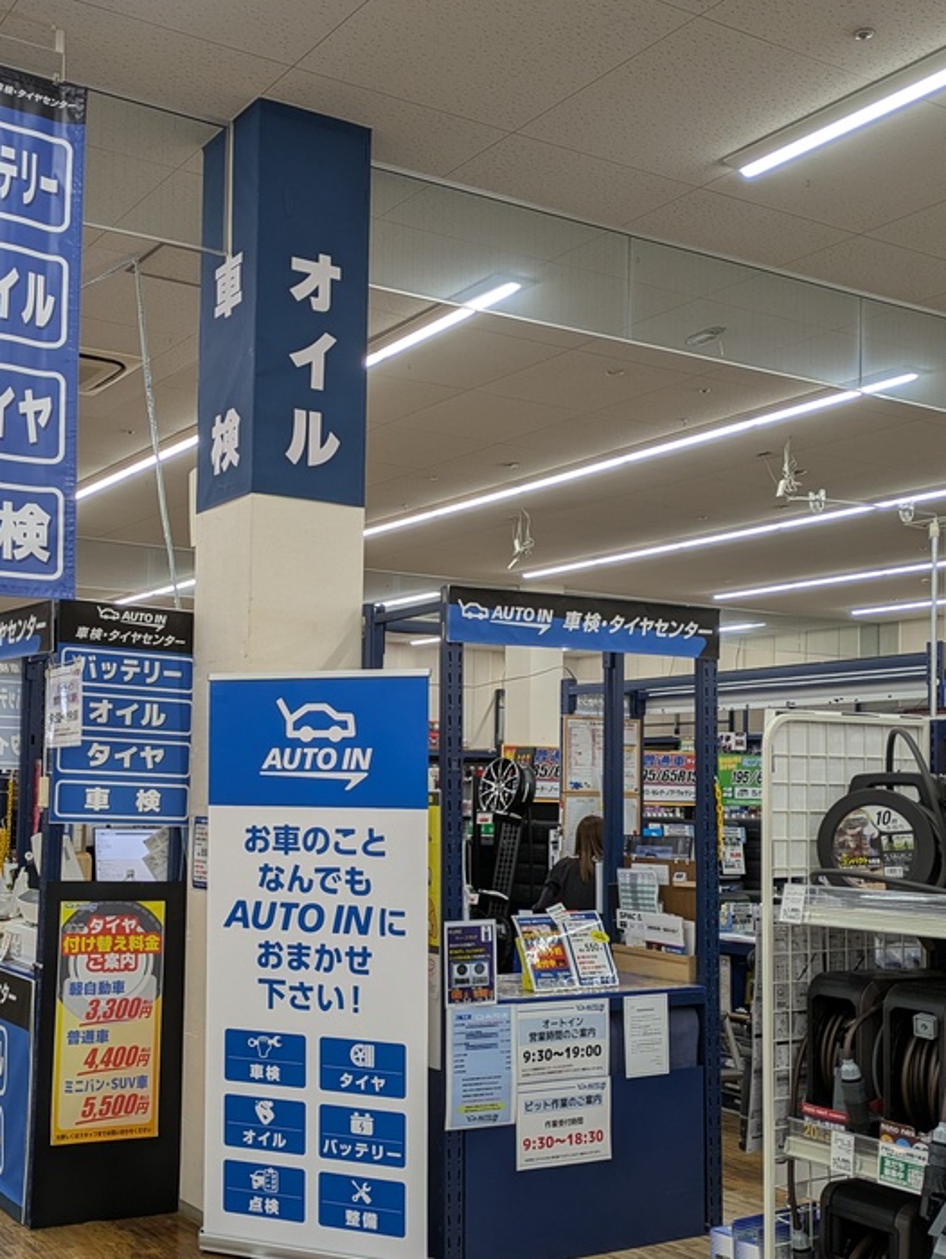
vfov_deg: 47.6
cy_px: 741
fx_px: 1419
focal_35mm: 39
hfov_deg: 36.2
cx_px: 257
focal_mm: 5.43
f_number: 1.89
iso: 57
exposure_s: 1/120
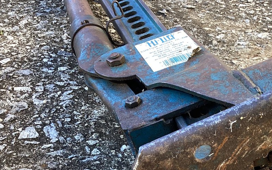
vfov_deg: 19.8
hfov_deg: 31.7
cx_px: 215
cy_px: 186
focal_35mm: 63
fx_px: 467
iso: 25
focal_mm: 3.3
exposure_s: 1/100
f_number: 2.4
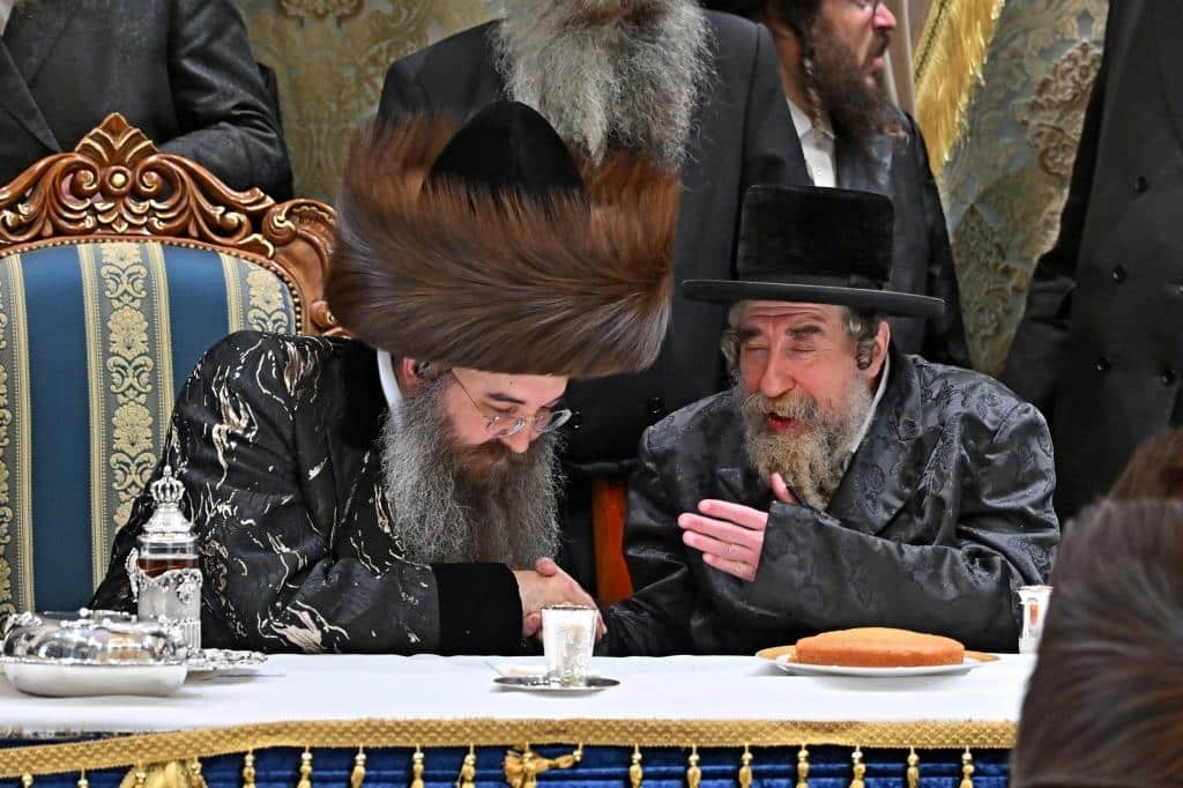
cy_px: 394
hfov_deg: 11.4
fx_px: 5913
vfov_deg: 7.6
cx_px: 592
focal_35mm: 180
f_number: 4
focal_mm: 120
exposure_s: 1/200
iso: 1000
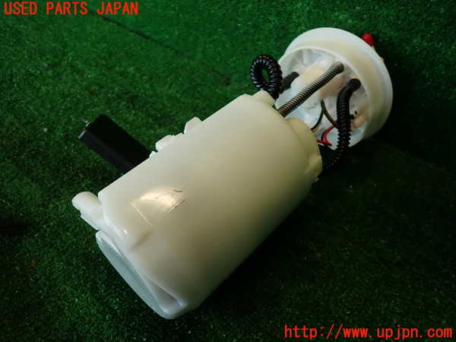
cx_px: 228
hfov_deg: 69.4
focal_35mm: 25
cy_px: 171
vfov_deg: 54.9
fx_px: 329
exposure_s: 1/100
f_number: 2
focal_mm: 4.5
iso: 100
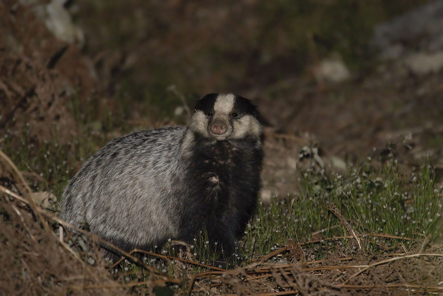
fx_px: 7386
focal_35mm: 600
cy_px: 148
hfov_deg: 3.4
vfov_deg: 2.3
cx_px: 222
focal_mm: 600
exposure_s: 1/250
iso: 4500
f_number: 6.3
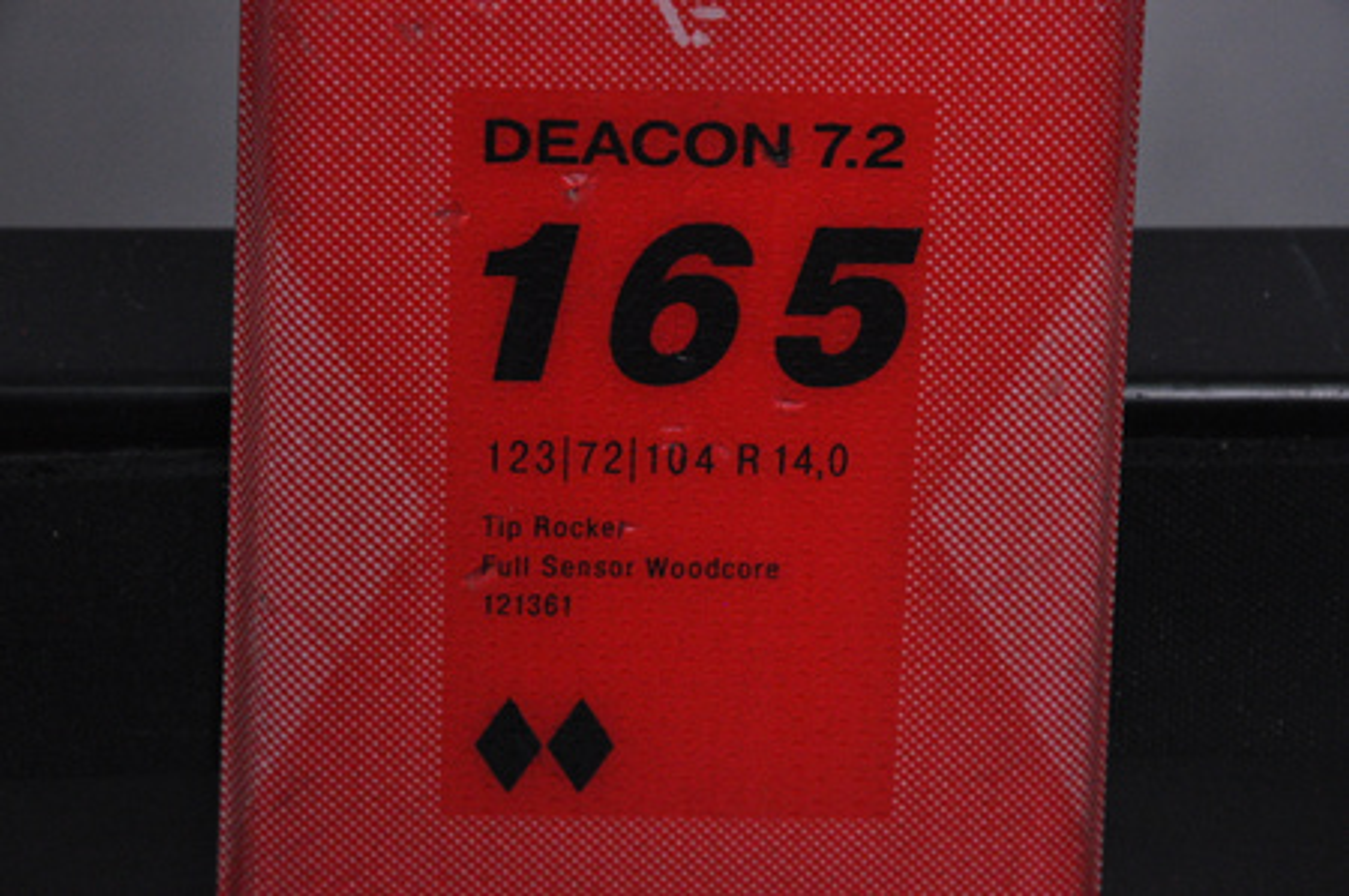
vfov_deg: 8.7
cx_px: 674
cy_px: 448
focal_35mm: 158
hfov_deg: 13.1
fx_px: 5895
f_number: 9.5
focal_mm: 105
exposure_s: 1/125
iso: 3200
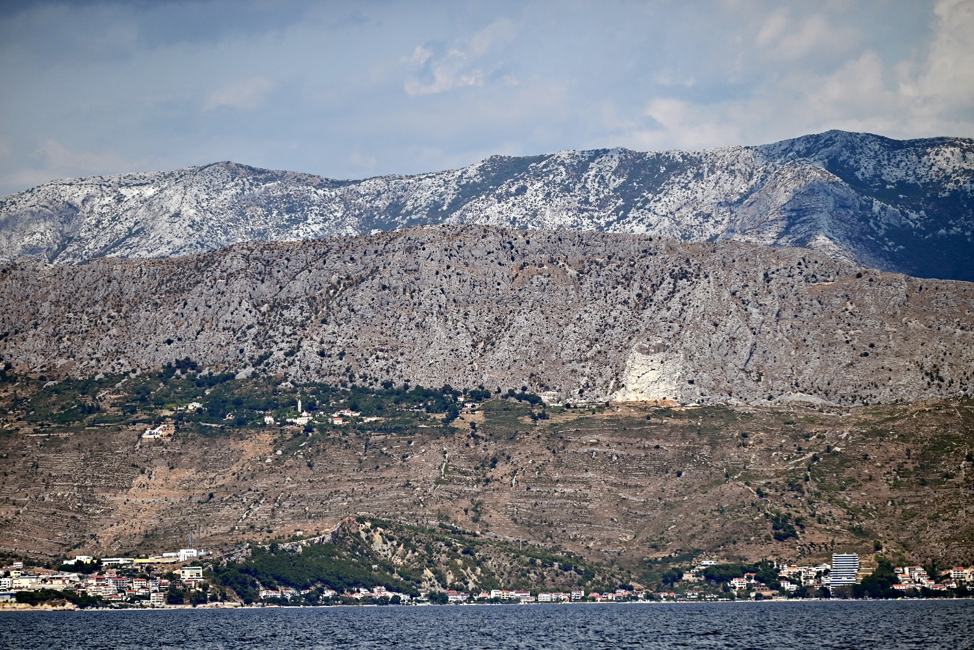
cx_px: 487
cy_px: 325
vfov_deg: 7.0
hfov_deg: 10.5
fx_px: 5277
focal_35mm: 195
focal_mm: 195
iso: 250
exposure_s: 1/4000
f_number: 5.3
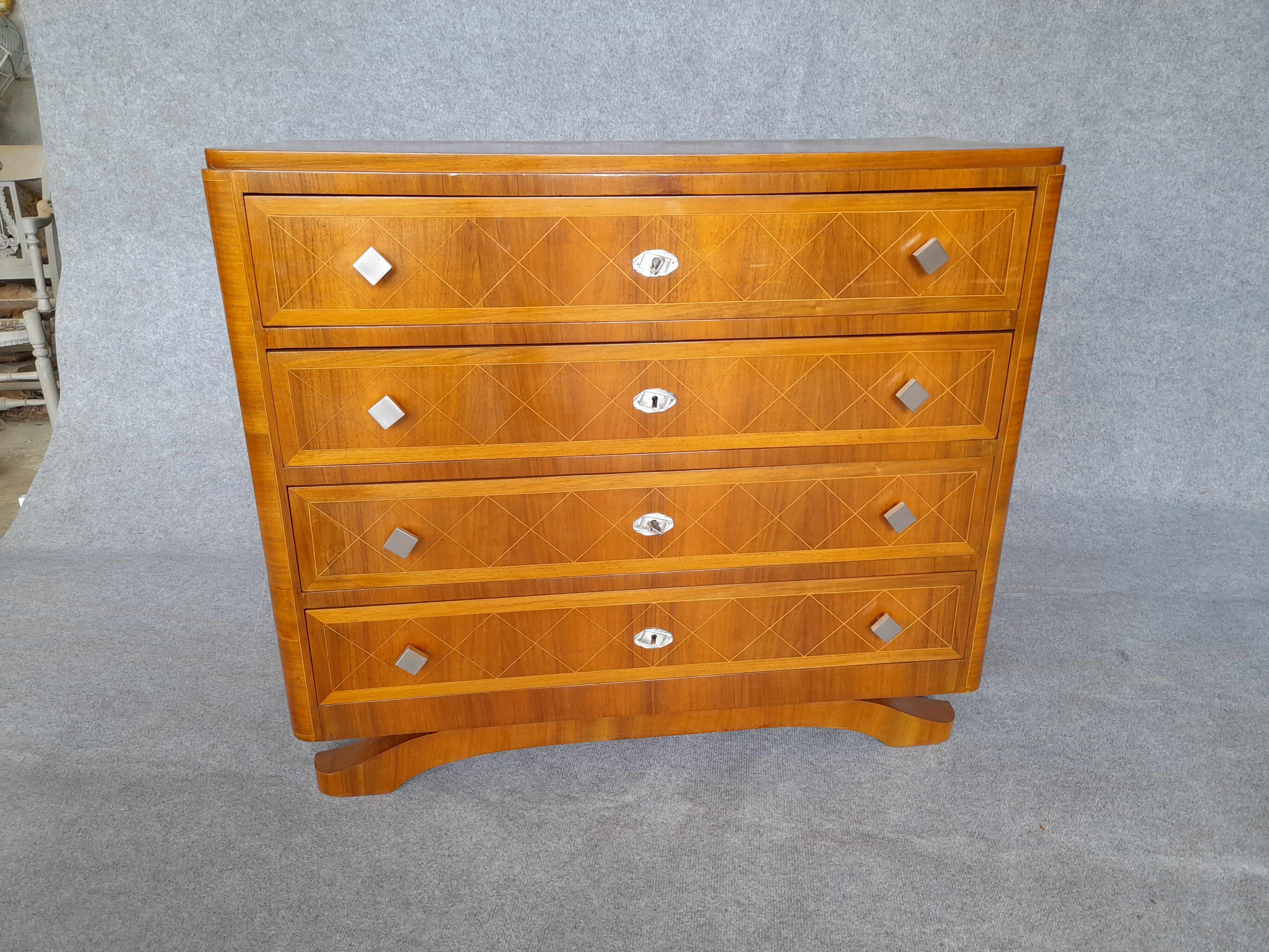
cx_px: 634
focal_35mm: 25
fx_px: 916
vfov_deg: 54.9
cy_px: 476
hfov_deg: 69.4
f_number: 2
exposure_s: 1/60
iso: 80
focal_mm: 4.6
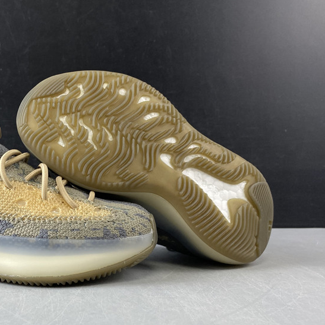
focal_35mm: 42
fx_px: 446
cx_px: 58
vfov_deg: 39.8
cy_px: 202
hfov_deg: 38.3
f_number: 1.8
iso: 80
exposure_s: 1/100
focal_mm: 4.25
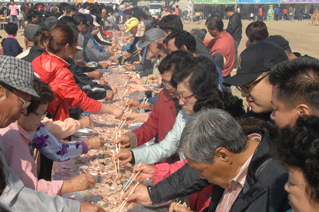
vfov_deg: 22.9
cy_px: 109
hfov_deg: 33.8
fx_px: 522
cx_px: 120
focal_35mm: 59
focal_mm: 28
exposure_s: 1/640
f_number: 13
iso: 800
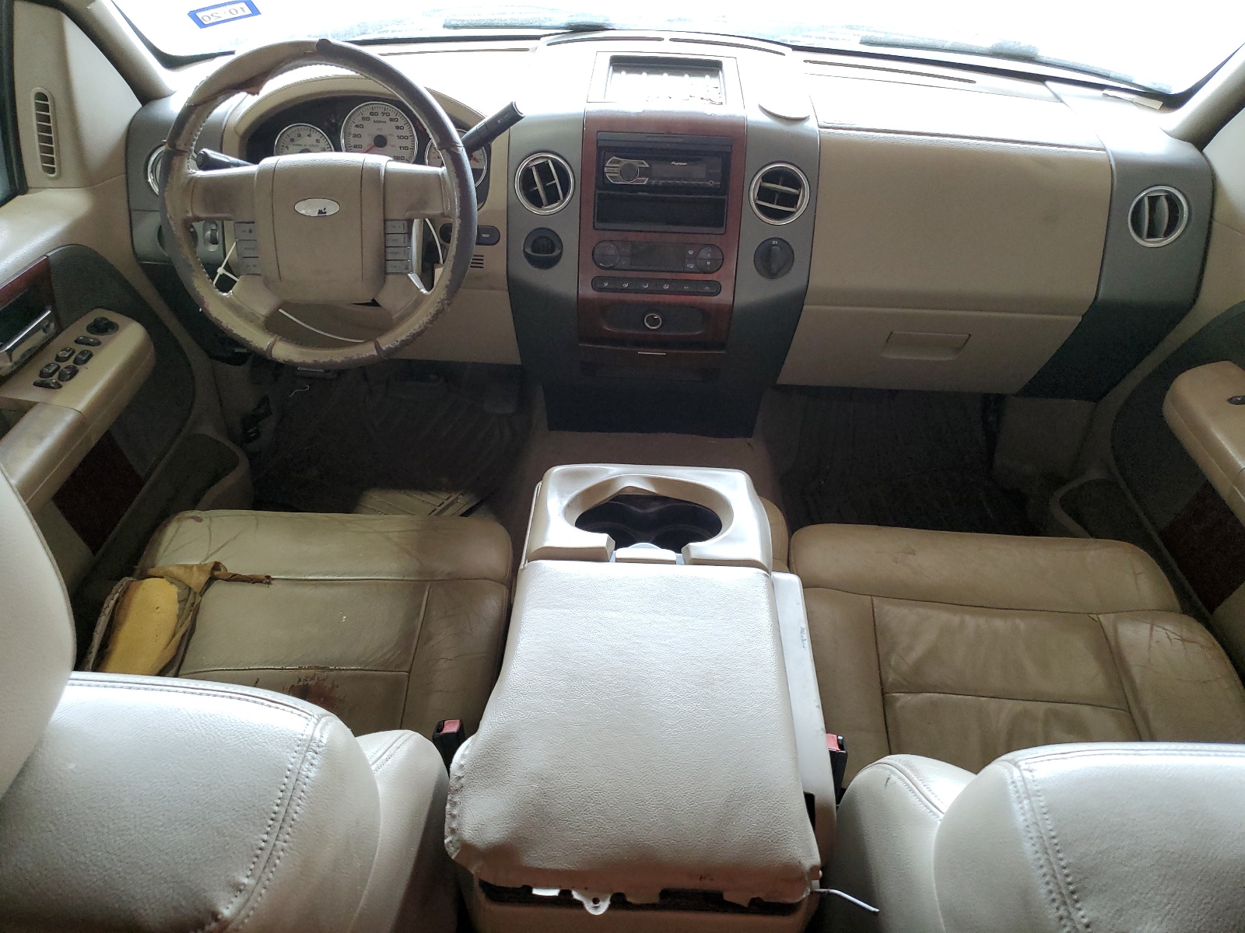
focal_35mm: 26
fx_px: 935
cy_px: 466
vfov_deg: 53.1
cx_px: 622
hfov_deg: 67.3
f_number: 1.5
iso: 132
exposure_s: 1/60.2
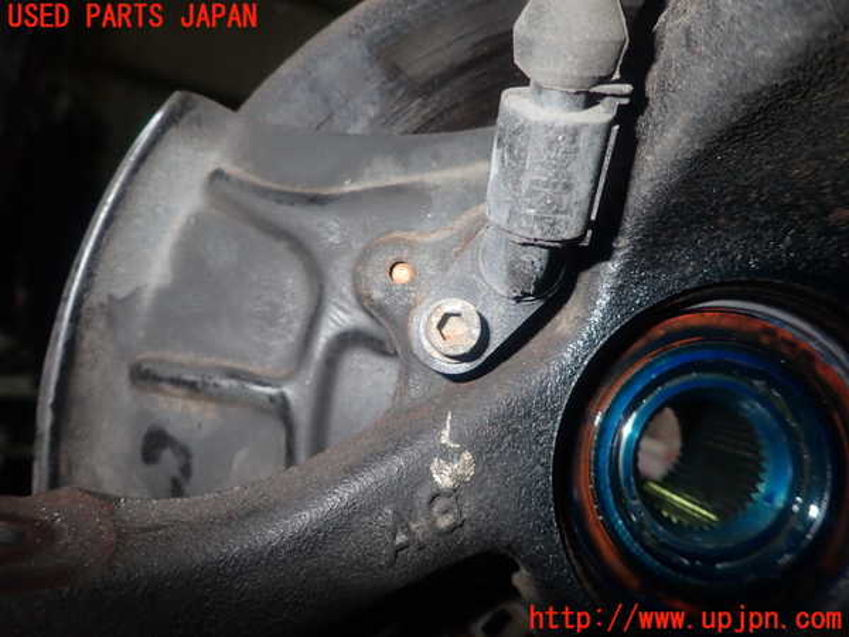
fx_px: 613
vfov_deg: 54.9
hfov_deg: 69.4
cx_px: 424
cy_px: 318
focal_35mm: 25
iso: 200
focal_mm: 4.5
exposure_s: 1/30
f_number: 5.6
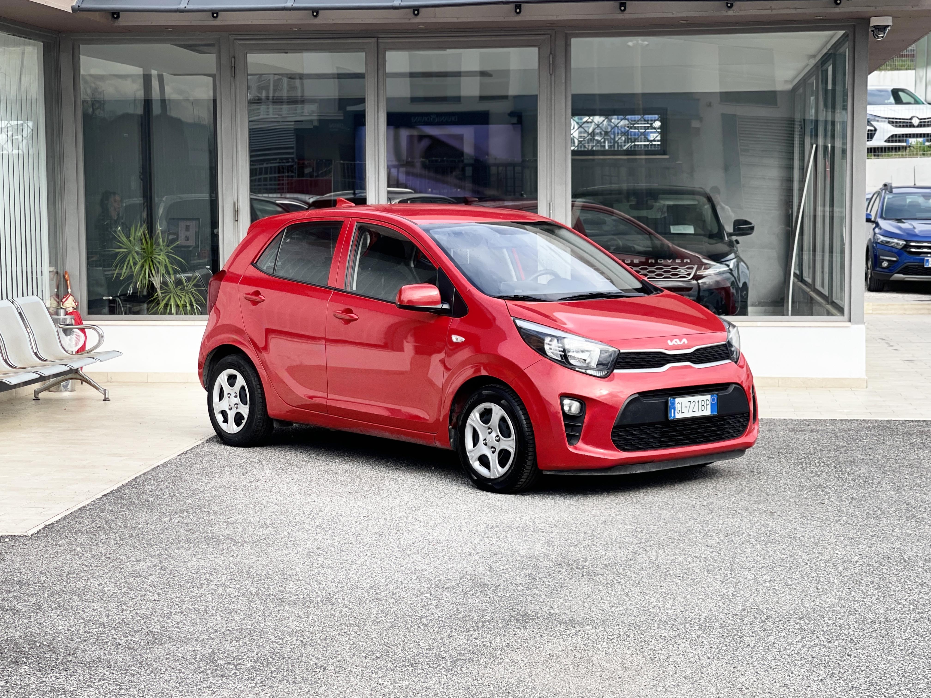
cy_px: 349
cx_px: 466
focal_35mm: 64
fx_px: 1721
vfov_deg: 22.9
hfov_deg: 30.3
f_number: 2.2
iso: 32
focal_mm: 7.5
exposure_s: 1/518
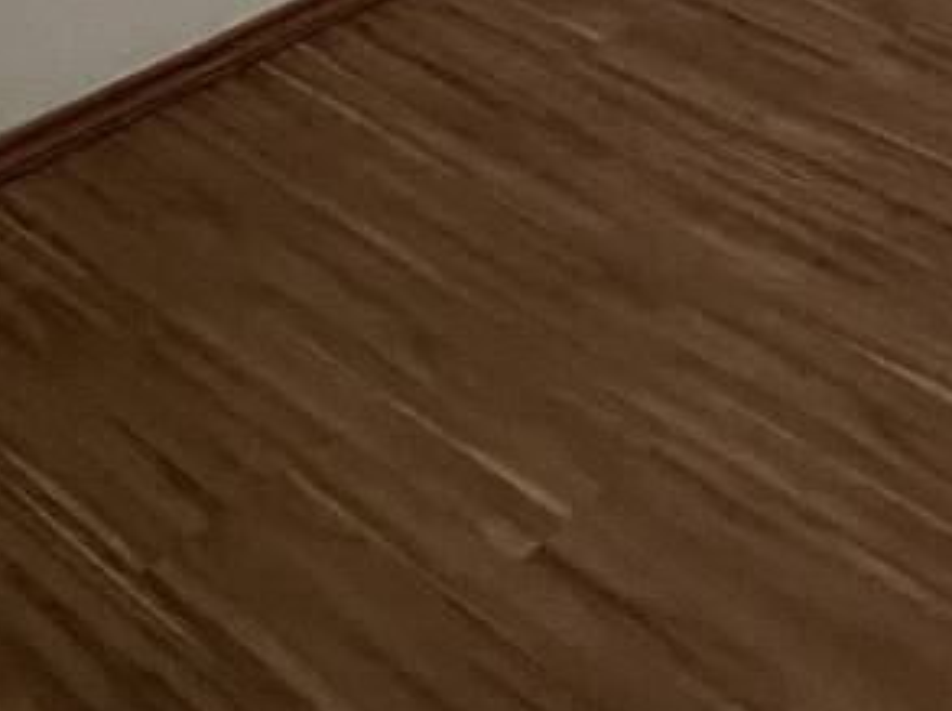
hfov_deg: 28.7
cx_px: 910
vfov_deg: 17.8
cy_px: -614
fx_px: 1758
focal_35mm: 64
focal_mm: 1.57
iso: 320
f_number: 1.8
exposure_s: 1/60
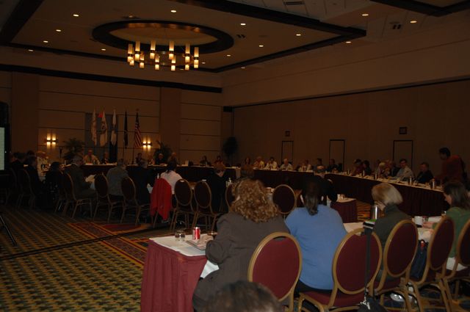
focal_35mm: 36
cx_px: 235
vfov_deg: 36.8
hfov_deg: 53.2
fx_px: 469
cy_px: 156
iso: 400
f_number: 3.8
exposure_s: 1/125
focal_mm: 24
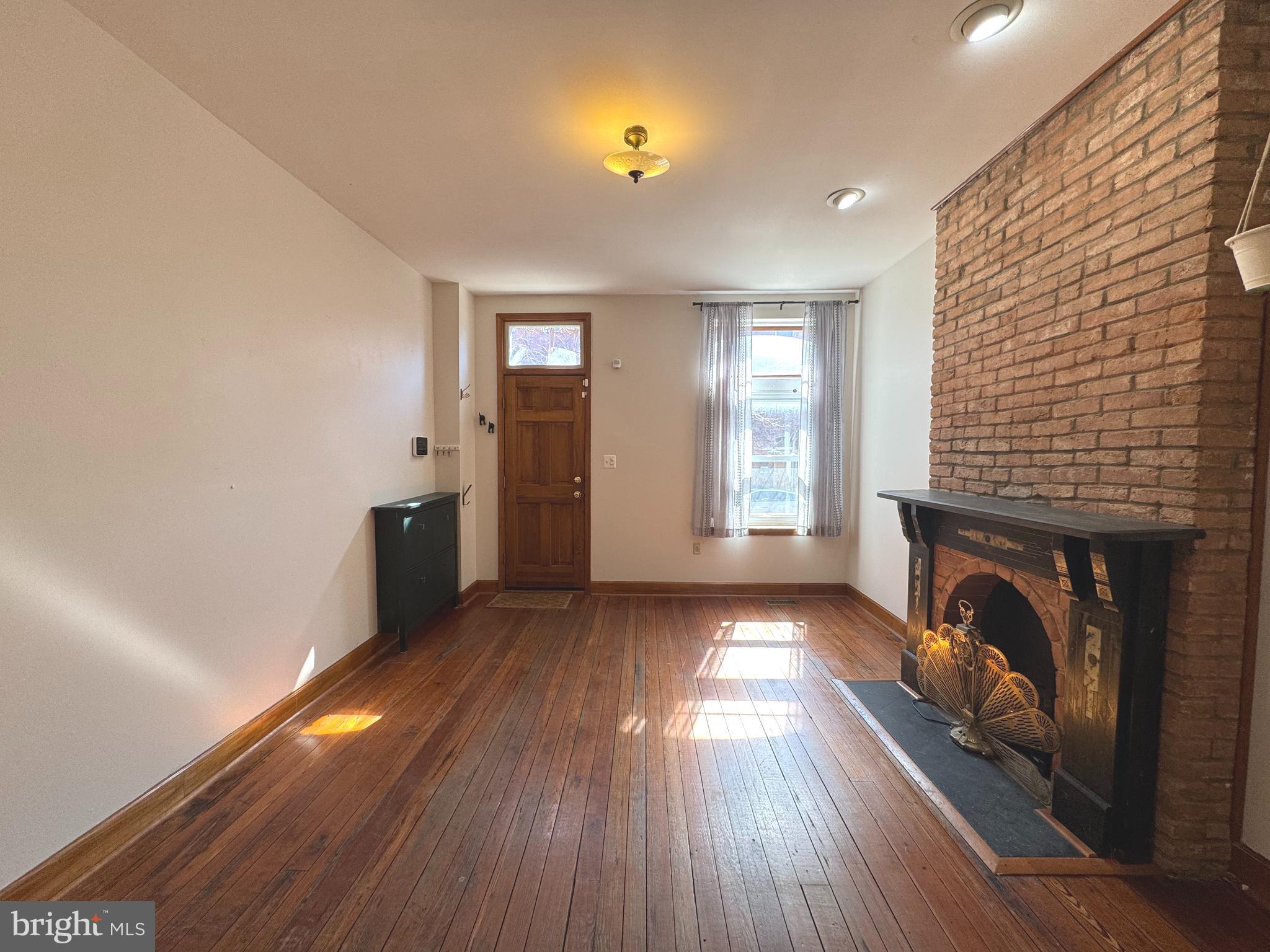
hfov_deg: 102.1
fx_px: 514
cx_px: 635
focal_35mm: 14
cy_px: 476
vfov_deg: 85.7
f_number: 2.2
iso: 100
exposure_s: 1/120
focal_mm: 2.22
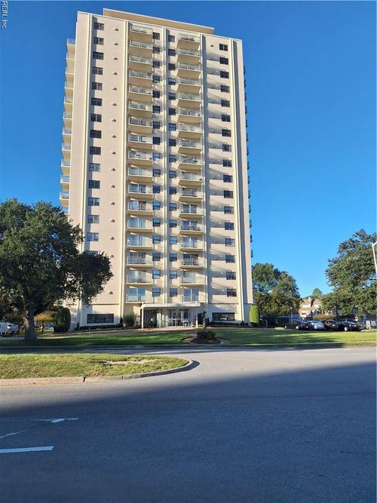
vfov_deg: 73.9
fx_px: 334
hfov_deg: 58.9
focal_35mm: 23
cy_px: 252
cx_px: 188
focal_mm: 5.54
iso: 40
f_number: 1.8
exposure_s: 1/2137
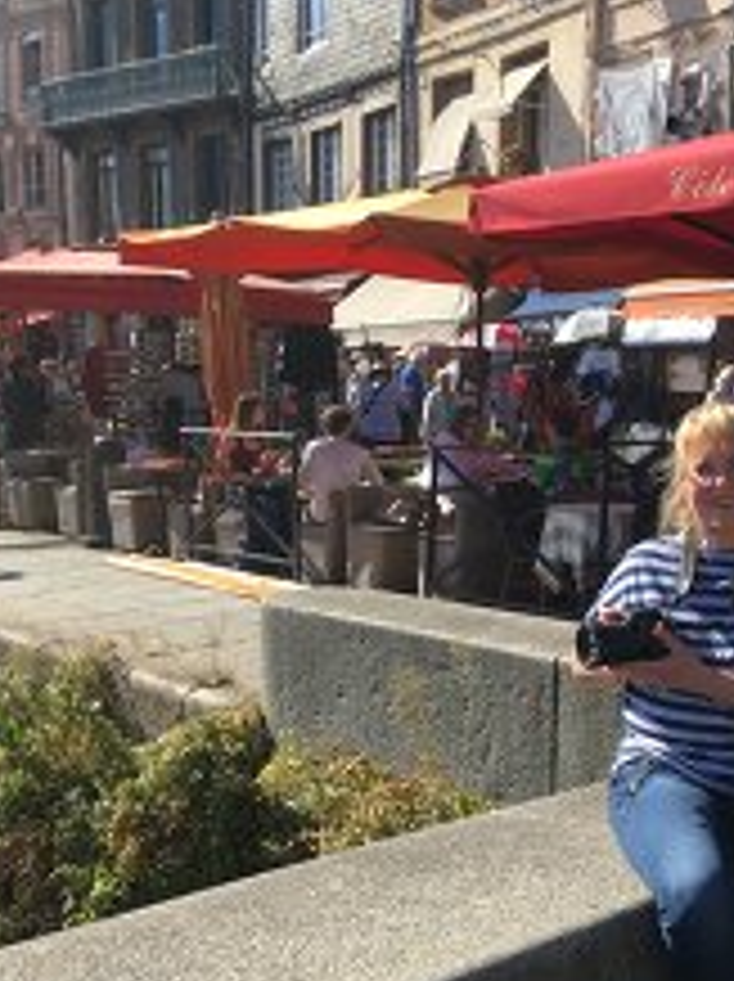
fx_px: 1303
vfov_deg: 41.0
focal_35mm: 46
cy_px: 621
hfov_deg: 31.0
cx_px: 534
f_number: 2.2
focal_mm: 4.15
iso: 25
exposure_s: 1/894
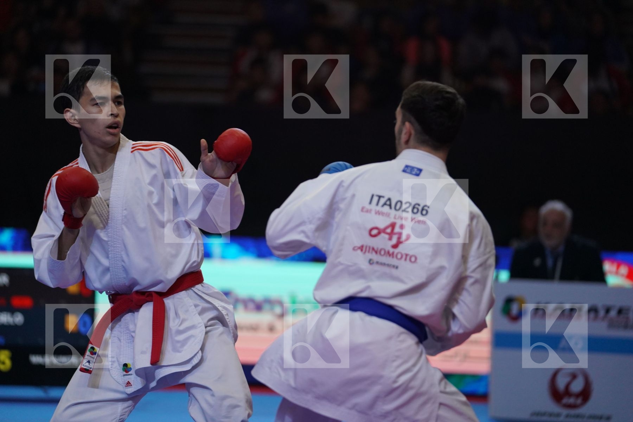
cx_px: 316
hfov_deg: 12.5
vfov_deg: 8.3
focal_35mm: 165
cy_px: 211
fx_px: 2901
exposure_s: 1/1000
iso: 2500
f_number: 2.8
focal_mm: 165
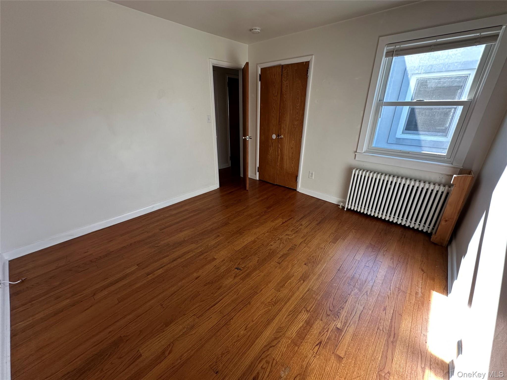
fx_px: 205
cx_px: 254
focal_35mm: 14
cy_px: 190
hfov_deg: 102.1
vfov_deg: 85.7
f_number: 2.2
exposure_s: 1/99
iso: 160
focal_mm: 2.22
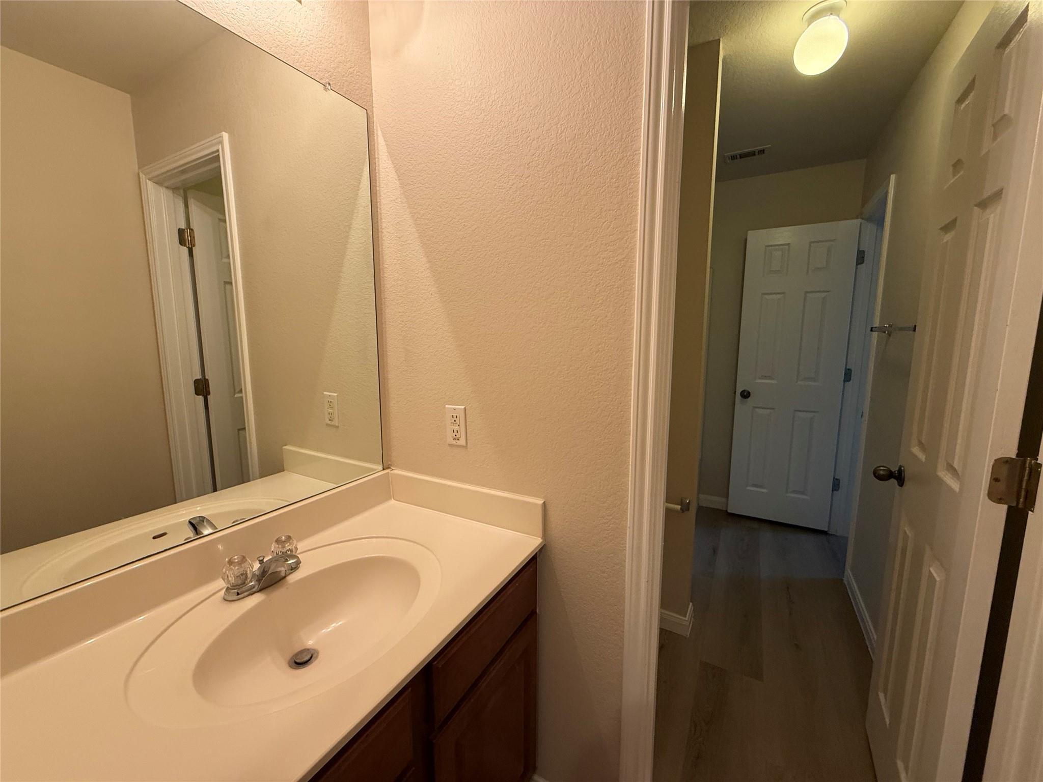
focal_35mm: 14
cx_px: 522
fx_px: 422
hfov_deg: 102.1
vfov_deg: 85.7
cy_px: 391
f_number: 2.2
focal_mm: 2.22
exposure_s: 1/60
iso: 160
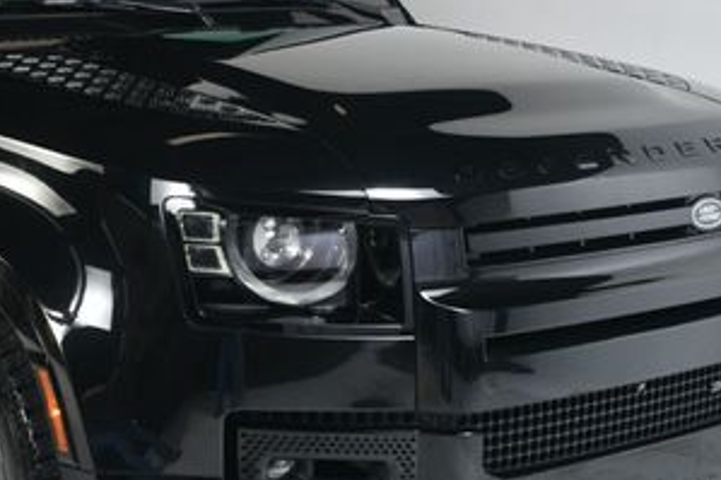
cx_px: 106
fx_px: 1541
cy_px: 219
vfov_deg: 17.7
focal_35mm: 77
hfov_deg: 25.7
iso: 100
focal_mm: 24
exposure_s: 1/160
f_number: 10
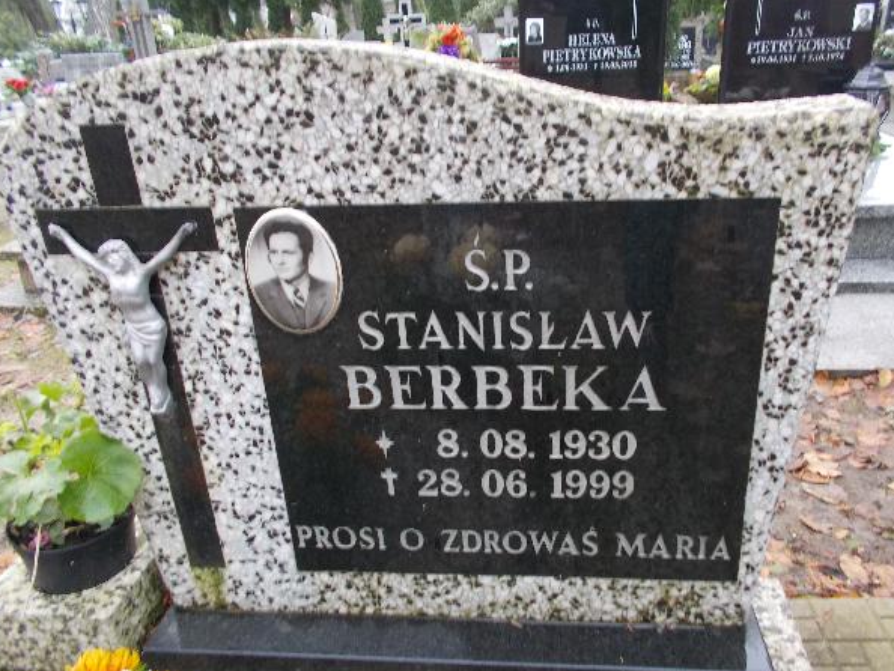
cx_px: 471
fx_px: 723
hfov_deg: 63.4
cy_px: 334
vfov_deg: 49.8
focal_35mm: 28
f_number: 3.2
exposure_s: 1/25
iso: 160
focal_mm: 4.6
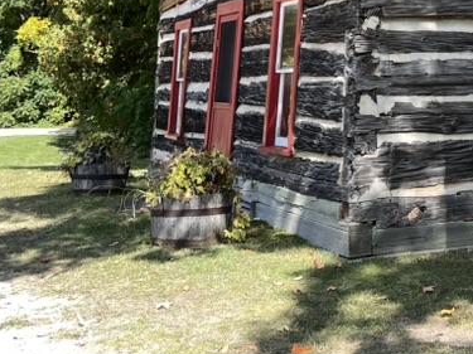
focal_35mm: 71
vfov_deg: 19.1
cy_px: -115
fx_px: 970
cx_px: 542
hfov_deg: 25.1
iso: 32
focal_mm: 4.2
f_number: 1.6
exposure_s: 1/812
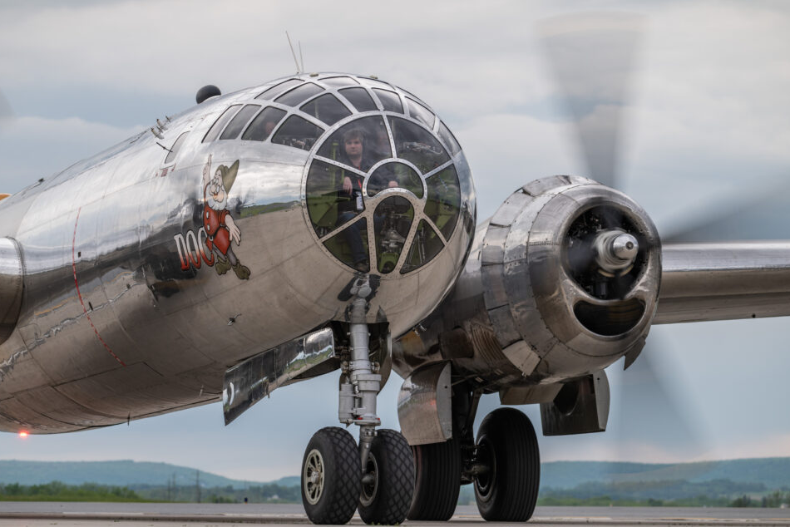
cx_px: 367
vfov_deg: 7.1
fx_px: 4258
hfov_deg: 10.6
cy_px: 283
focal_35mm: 194
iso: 160
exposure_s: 1/80
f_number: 6.3
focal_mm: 180
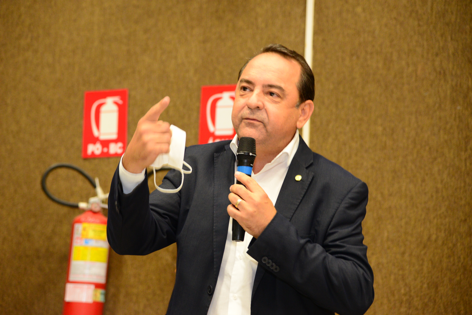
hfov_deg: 17.1
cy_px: 158
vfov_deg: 11.4
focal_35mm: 120
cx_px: 236
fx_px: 1574
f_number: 4
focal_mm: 120
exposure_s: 1/60
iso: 3200
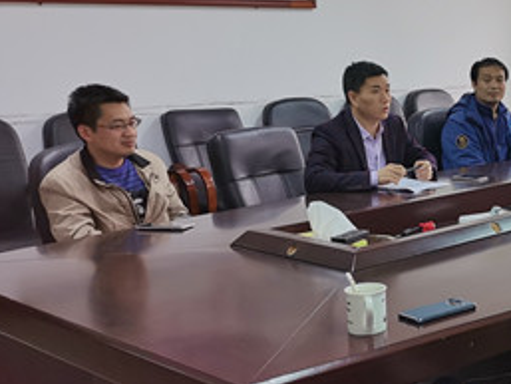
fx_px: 930
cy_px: 177
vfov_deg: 23.3
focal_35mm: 63
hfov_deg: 27.8
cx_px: 575
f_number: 1.8
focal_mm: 5.58
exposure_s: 1/100
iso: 200
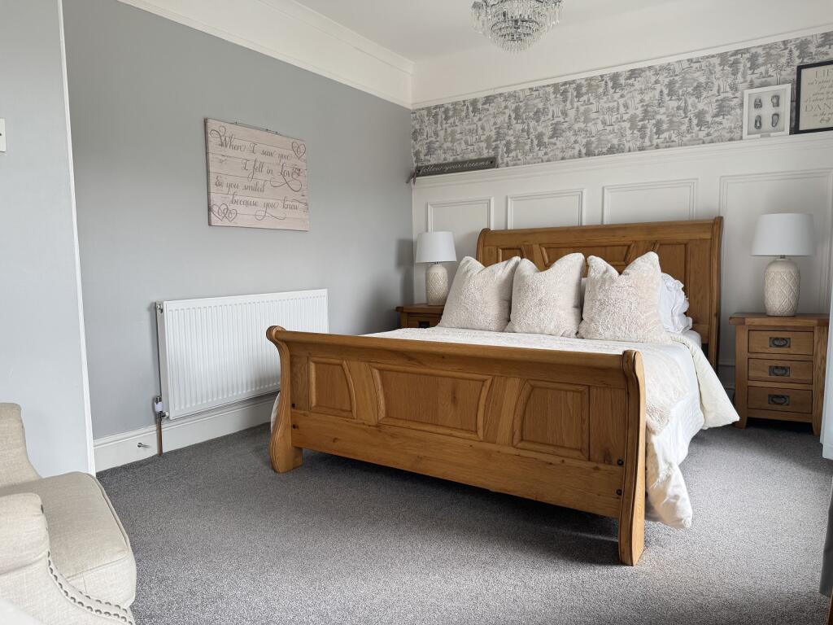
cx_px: 416
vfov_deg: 56.8
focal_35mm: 24
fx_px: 578
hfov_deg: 71.6
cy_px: 312
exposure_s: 1/149
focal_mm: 6.76
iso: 100
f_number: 1.78
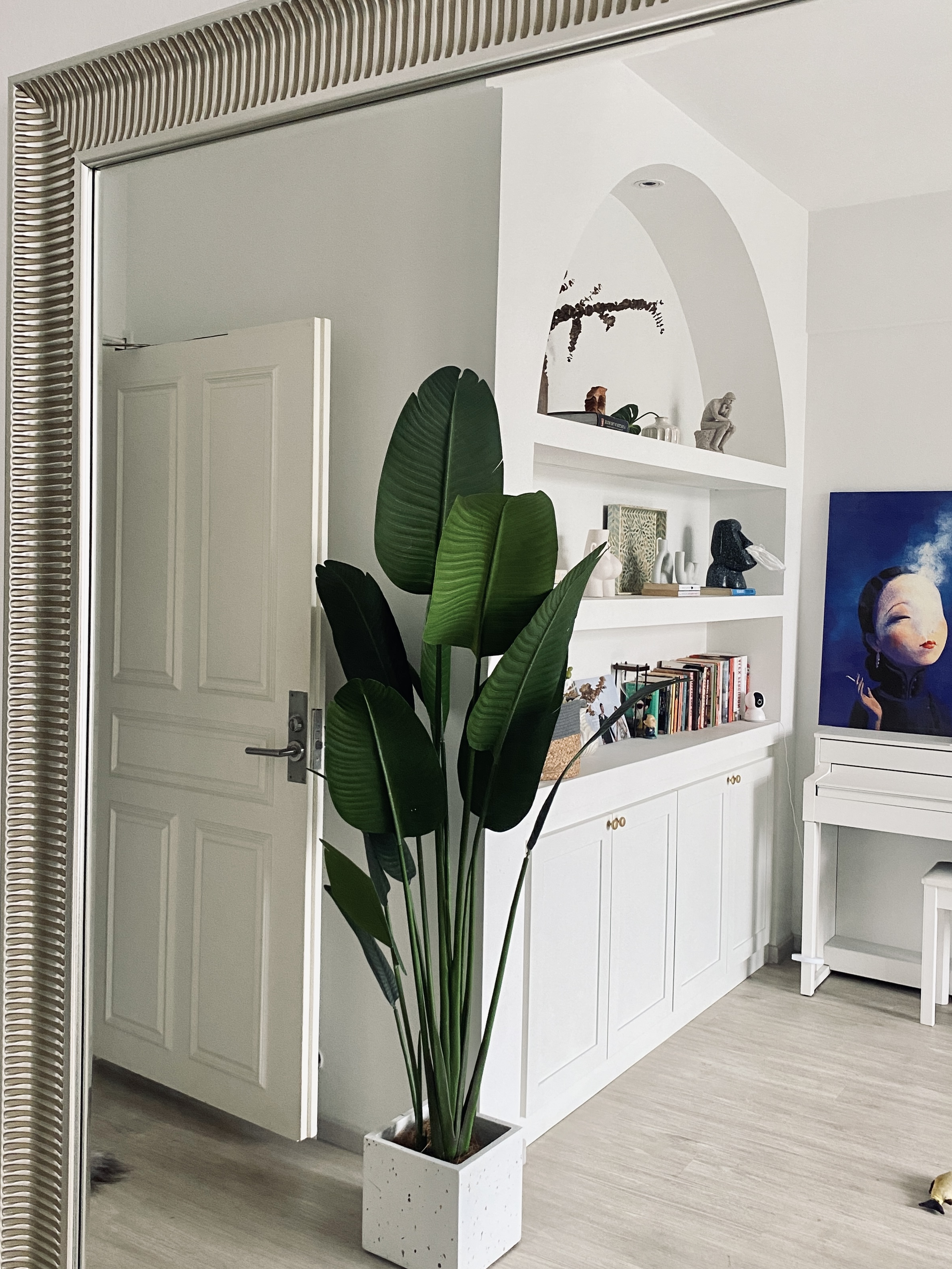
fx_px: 1210
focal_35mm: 33
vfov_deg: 55.3
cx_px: 383
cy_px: 588
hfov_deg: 42.7
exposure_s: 1/50
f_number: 1.8
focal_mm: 4.25
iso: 125
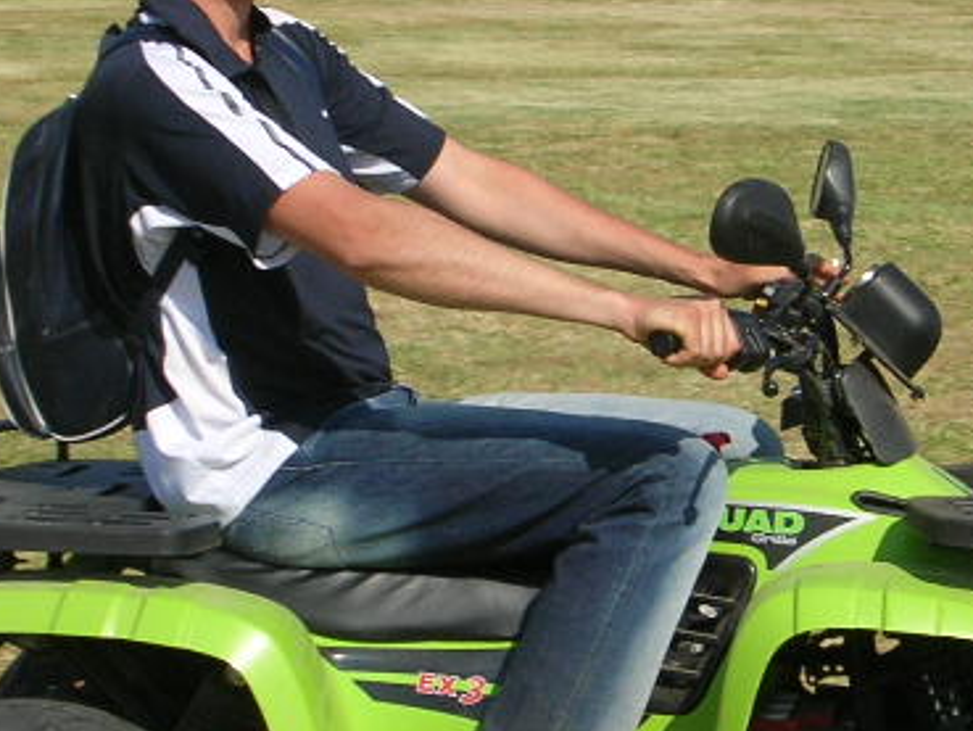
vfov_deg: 9.2
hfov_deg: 12.3
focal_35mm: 161
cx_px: 633
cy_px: 356
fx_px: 4527
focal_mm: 9.6
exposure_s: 1/840
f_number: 3.5
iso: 50
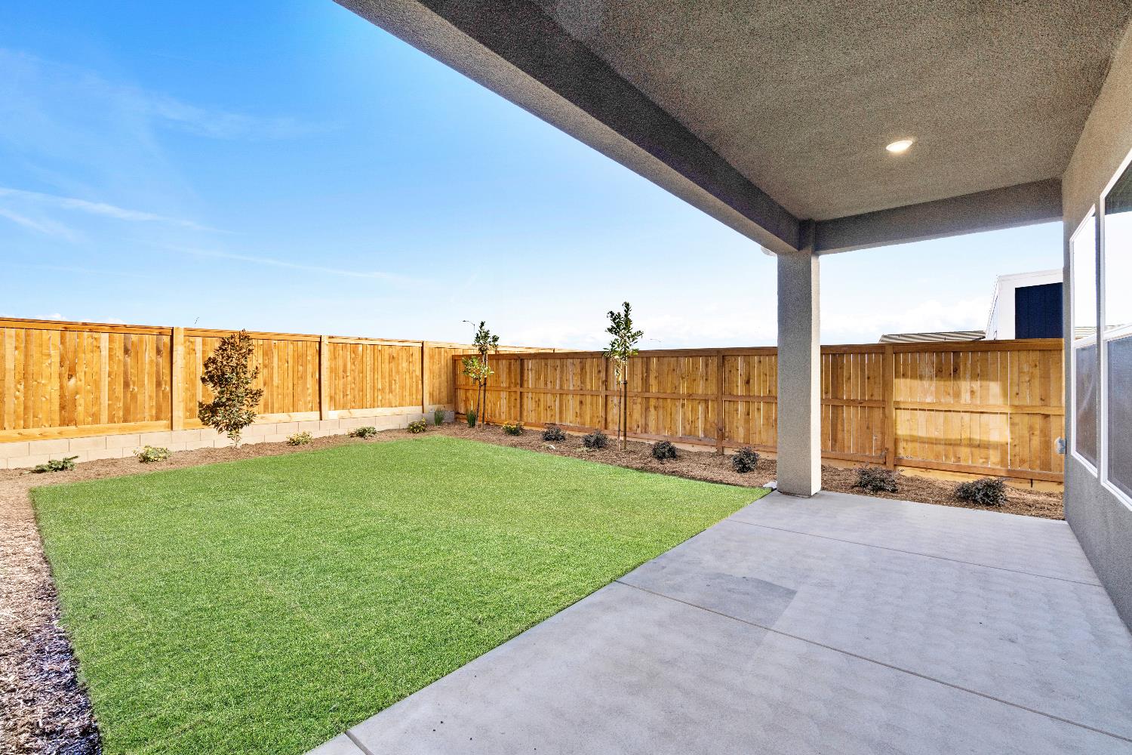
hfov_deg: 100.4
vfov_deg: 77.3
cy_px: 378
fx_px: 472
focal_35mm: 15
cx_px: 566
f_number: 9
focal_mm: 10
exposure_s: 1/80
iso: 250
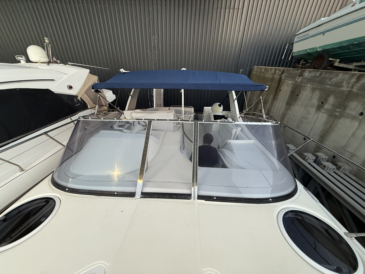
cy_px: 137
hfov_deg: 102.1
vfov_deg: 85.7
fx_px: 148
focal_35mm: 14
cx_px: 182
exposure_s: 1/50
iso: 200
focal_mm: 2.22
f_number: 2.2
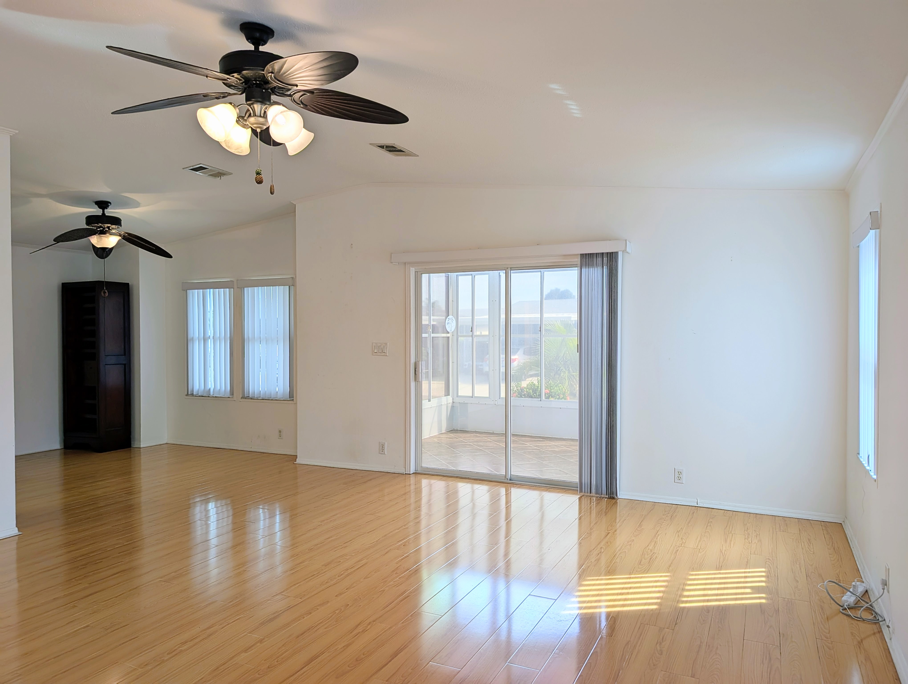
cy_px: 342
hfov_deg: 71.5
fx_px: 630
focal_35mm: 24
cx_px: 454
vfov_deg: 56.9
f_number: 1.68
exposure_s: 1/120
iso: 35
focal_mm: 6.9
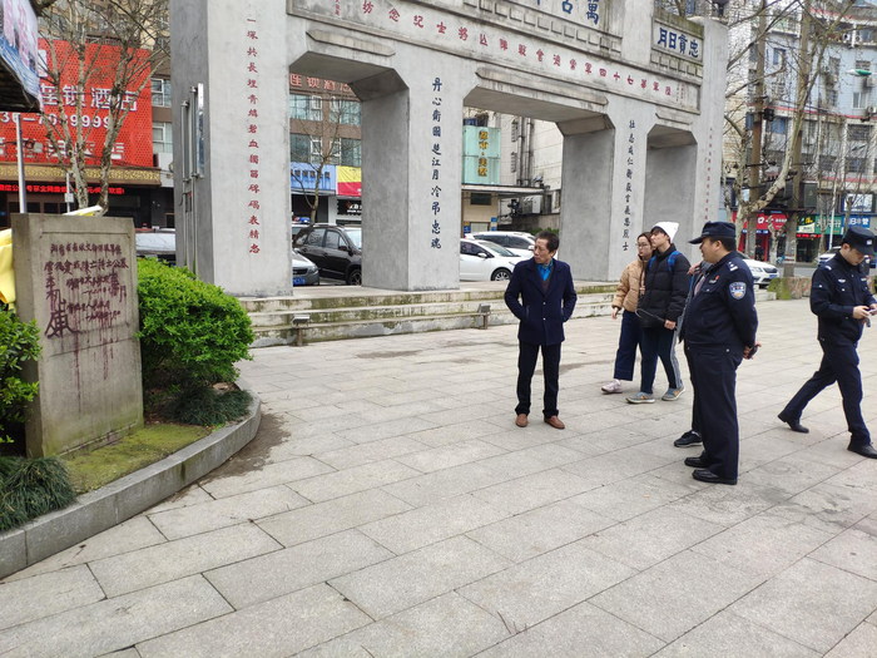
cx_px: 438
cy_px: 329
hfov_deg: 79.0
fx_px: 532
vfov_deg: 63.4
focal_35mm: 21
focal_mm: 4.22
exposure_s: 1/440
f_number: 1.8
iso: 100
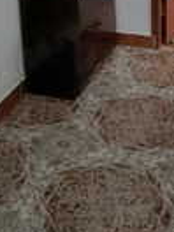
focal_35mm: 73
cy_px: -40
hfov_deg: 20.2
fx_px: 489
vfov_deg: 24.4
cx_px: 84
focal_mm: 6.14
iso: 1132
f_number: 1.65
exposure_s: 1/25
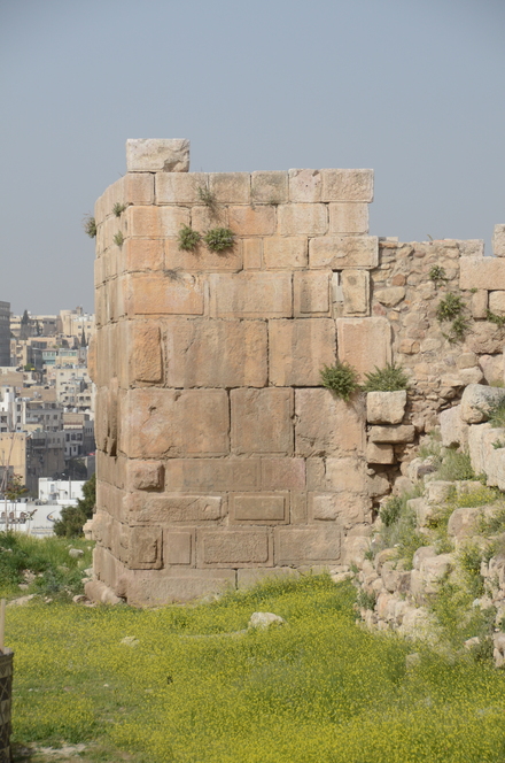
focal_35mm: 142
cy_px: 382
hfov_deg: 9.6
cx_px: 252
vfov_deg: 14.4
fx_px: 3011
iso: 400
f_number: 10
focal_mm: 95
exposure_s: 1/1600
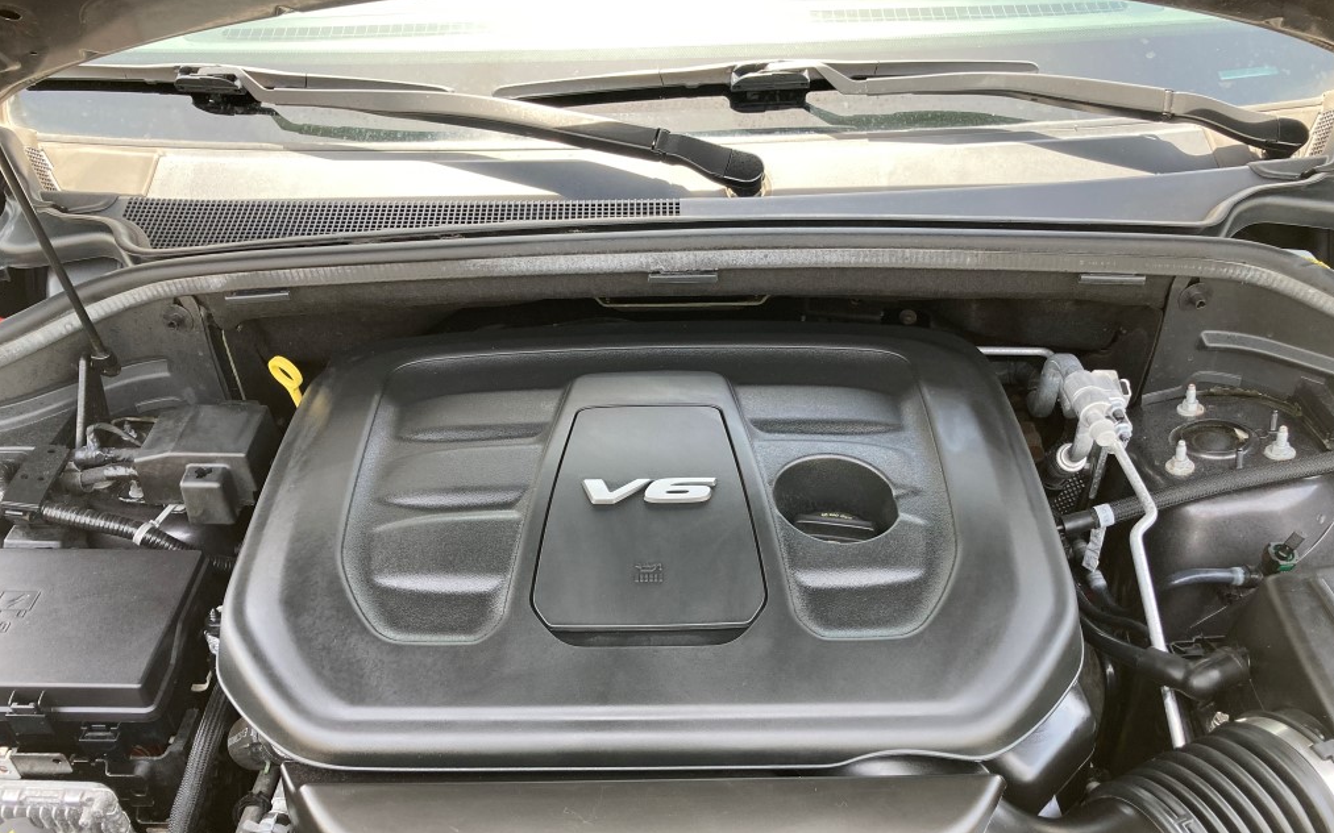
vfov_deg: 41.6
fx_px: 1091
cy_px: 500
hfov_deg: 62.9
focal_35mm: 30
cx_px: 669
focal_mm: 3.99
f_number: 1.8
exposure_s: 1/121
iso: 64
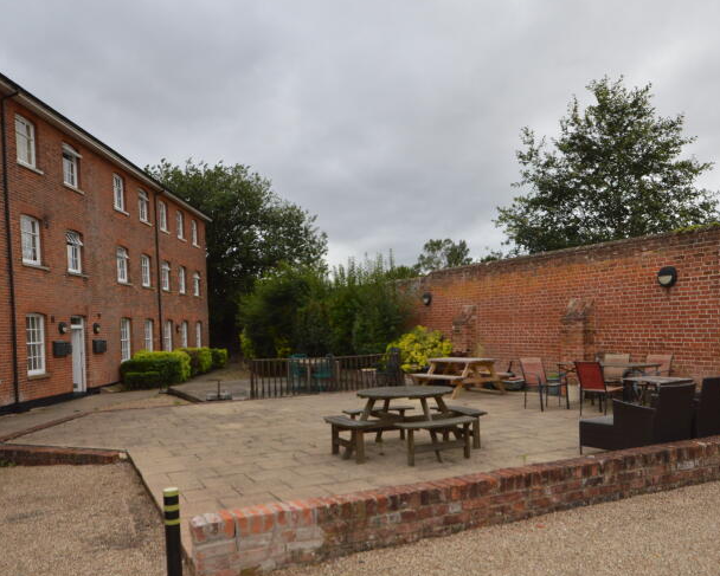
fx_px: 656
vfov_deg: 47.2
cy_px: 339
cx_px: 396
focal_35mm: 31
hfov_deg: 57.4
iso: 400
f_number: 6.3
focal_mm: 13
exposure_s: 1/640
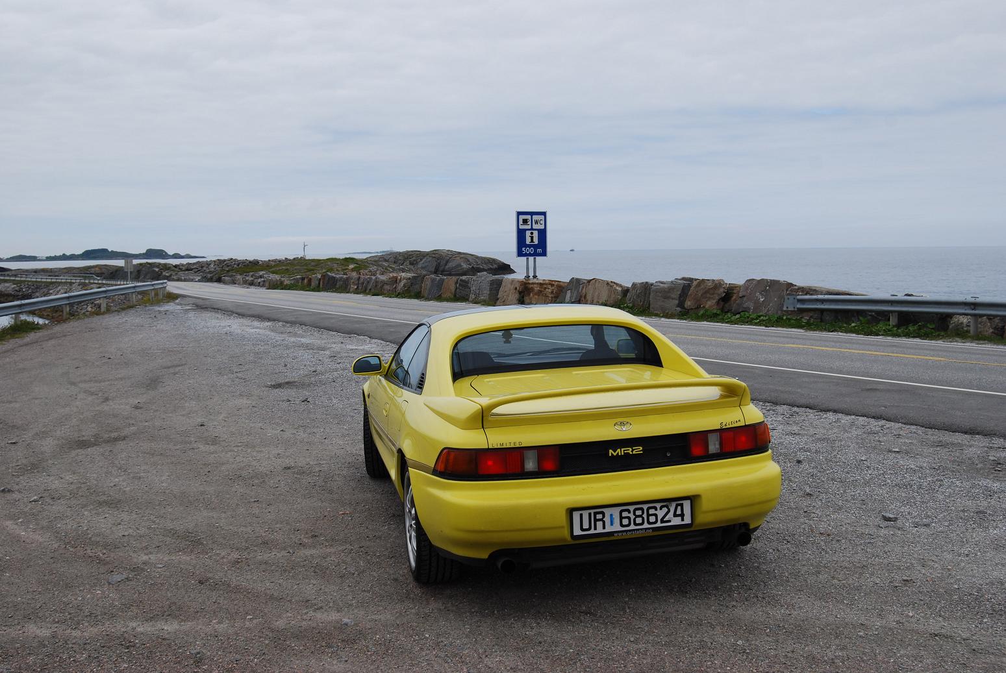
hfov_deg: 53.1
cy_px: 336
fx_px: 1007
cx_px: 503
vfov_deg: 37.0
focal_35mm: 36
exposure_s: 1/250
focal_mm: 24
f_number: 8
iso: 100
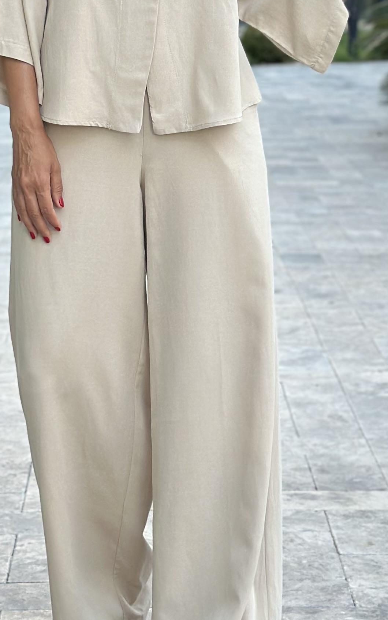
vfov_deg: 16.9
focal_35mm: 121
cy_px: 31
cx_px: 150
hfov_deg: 10.8
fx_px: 2046
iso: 80
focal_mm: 6.86
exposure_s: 1/272
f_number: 1.78
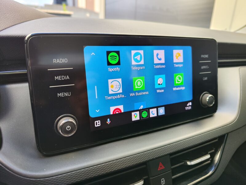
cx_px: 123
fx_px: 163
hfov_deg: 73.9
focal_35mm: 23
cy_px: 92
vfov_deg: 58.9
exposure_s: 1/100
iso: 69
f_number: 1.69
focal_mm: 7.01
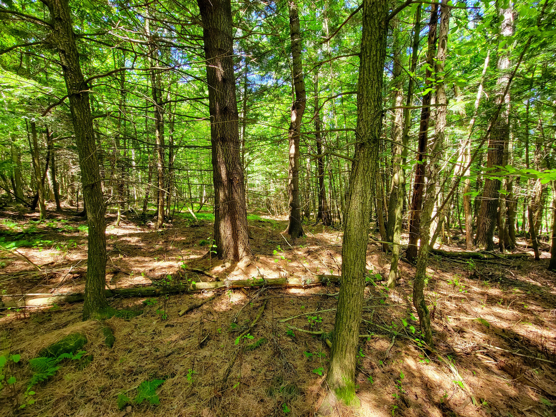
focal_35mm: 13
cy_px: 208
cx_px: 278
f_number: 2.2
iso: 200
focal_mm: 2.2
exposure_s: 1/60
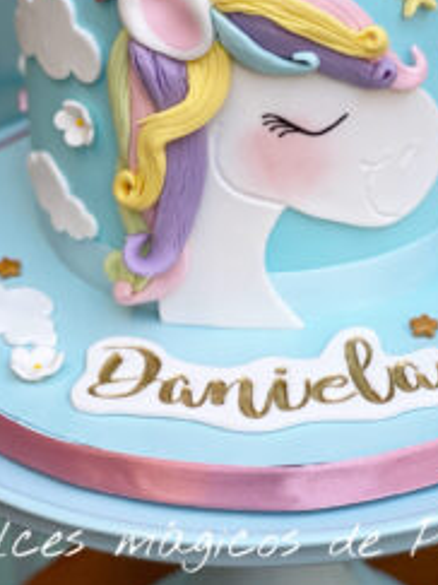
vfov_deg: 17.9
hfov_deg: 13.7
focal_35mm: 108
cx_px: 276
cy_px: 52
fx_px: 1824
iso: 20
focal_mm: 6
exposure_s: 1/173
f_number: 2
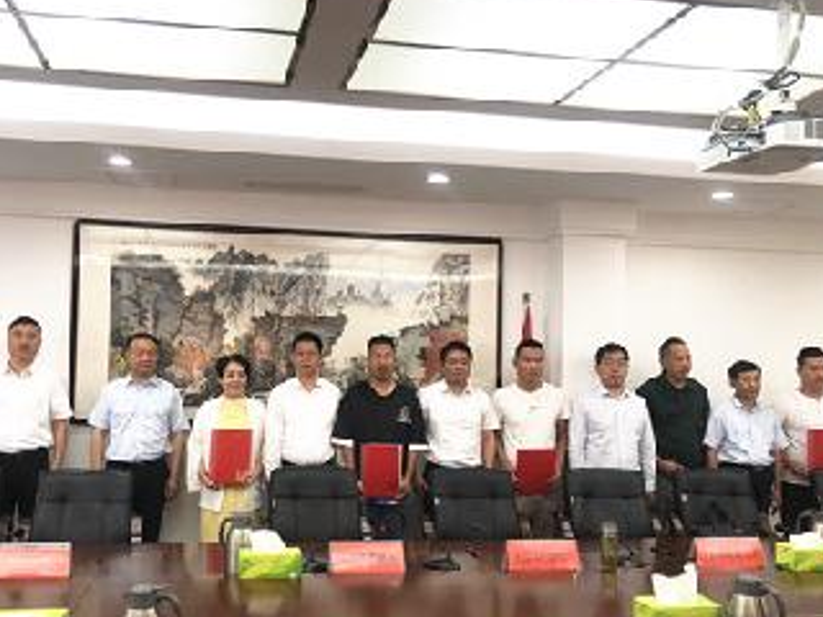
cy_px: 347
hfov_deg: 52.4
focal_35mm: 35
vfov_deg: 40.6
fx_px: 832
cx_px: 342
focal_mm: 4
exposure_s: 1/33
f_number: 1.8
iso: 25
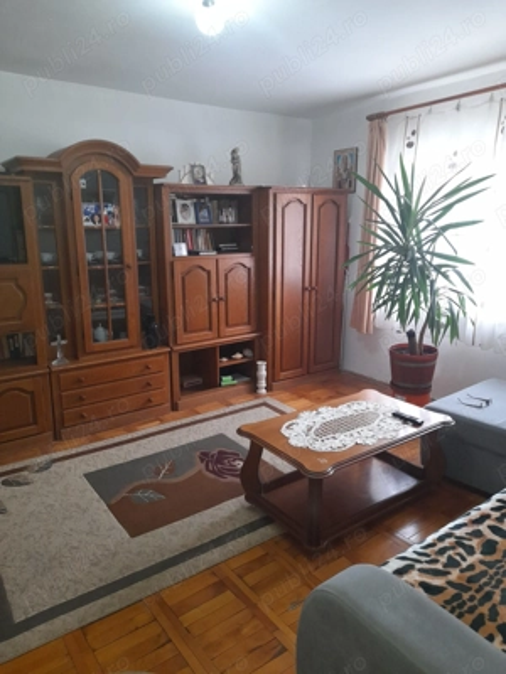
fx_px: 487
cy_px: 337
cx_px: 253
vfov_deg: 69.4
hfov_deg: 54.9
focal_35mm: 25
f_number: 2
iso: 320
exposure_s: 1/50
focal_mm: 4.6
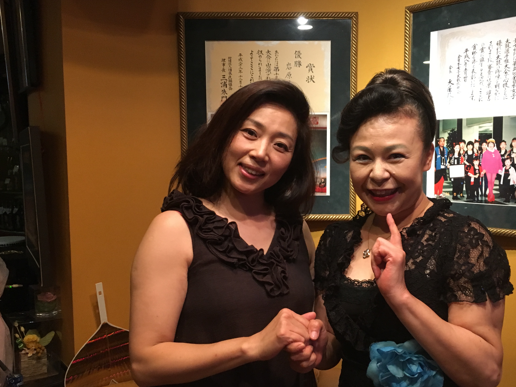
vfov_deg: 40.7
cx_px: 301
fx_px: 522
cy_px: 205
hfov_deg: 52.4
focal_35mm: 35
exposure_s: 1/20
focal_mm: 4.15
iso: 200
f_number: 2.2
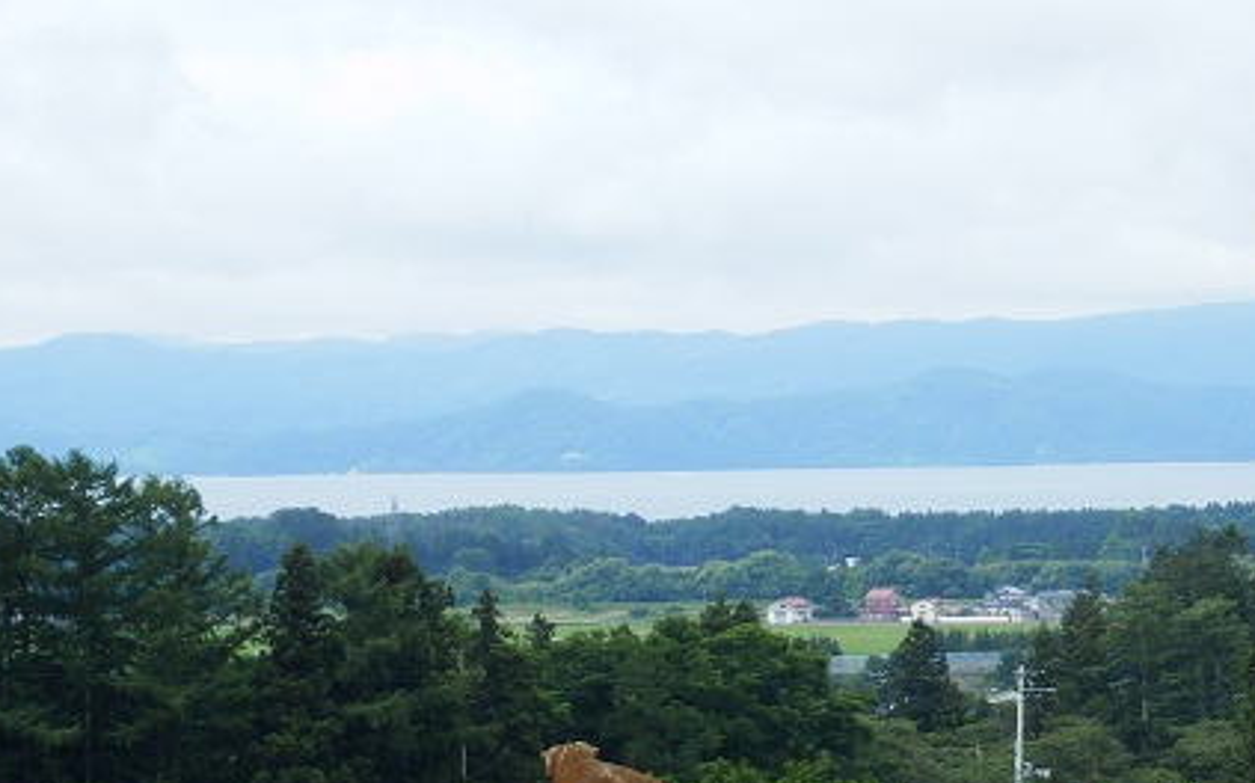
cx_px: 985
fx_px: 7453
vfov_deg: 6.0
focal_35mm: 218
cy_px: 759
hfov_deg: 9.6
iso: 80
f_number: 5.2
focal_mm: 20.9
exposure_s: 1/200
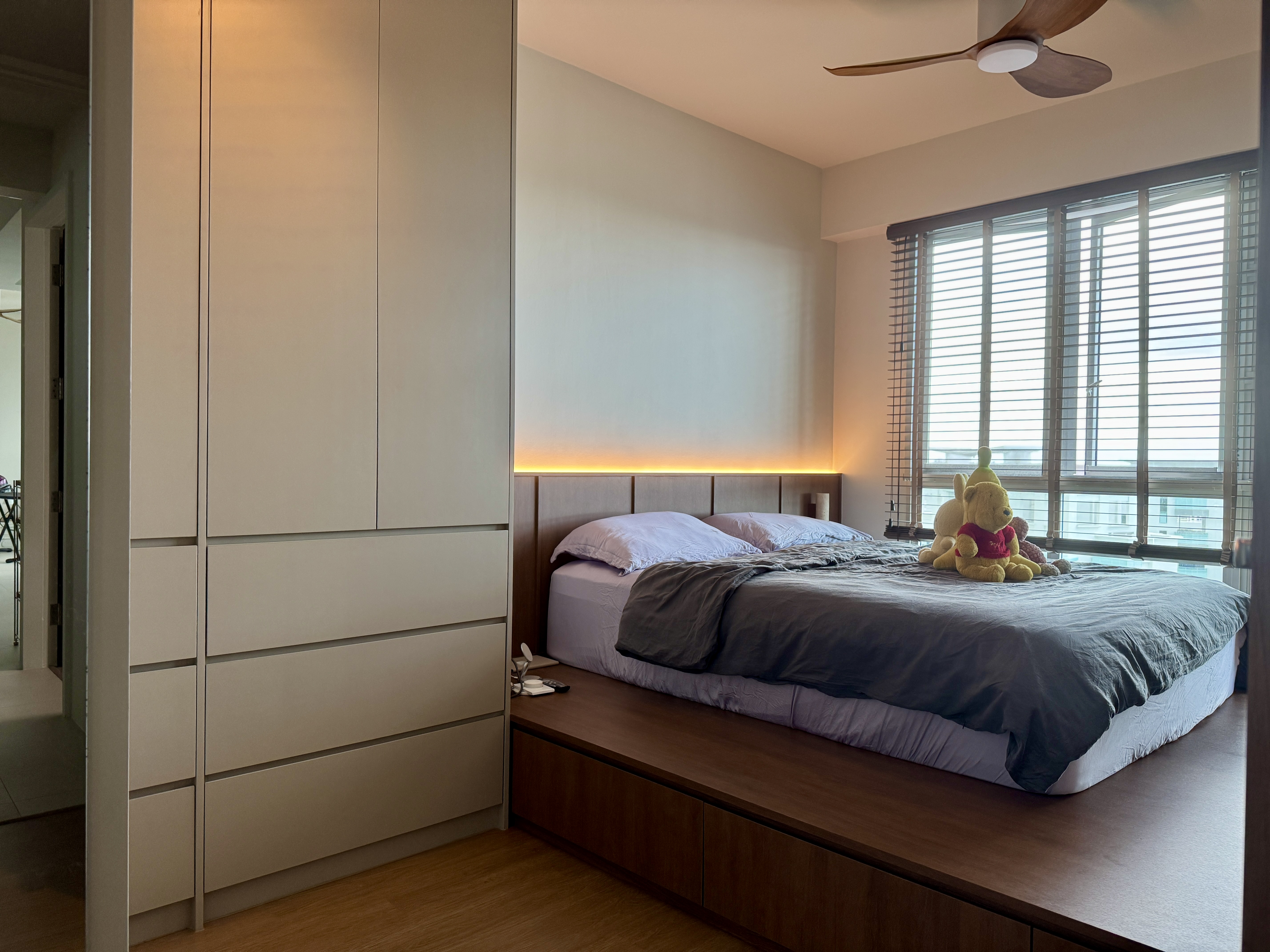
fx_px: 881
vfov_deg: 56.8
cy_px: 476
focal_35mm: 24
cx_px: 635
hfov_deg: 71.6
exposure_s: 1/111
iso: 160
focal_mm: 6.76
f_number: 1.78
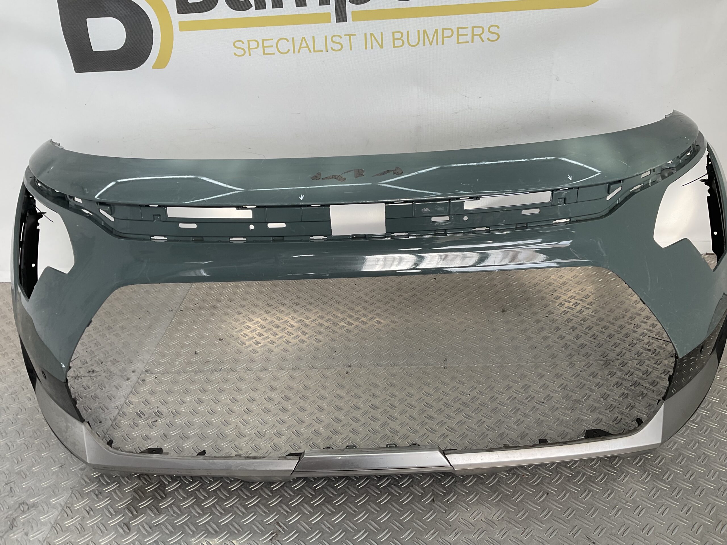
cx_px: 364
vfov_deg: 48.2
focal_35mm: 29
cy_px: 272
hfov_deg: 61.7
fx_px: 609
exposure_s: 1/215
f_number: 1.8
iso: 16
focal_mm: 3
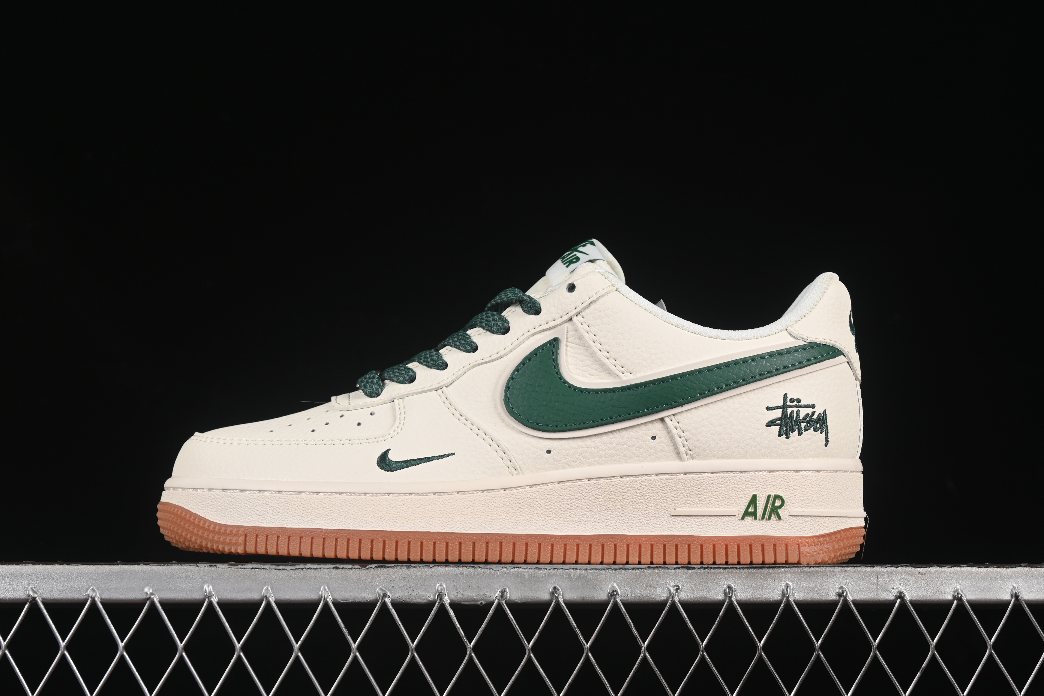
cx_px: 522
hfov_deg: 27.0
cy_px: 348
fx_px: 2175
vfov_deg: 18.2
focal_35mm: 75
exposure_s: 1/60
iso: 160
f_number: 8
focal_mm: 50
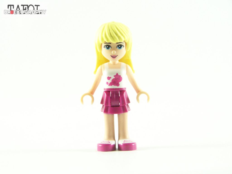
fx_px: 784
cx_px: 116
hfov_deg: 16.8
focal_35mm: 117
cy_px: 87
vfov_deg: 12.7
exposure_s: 1/60
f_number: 3.6
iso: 400
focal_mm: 19.4
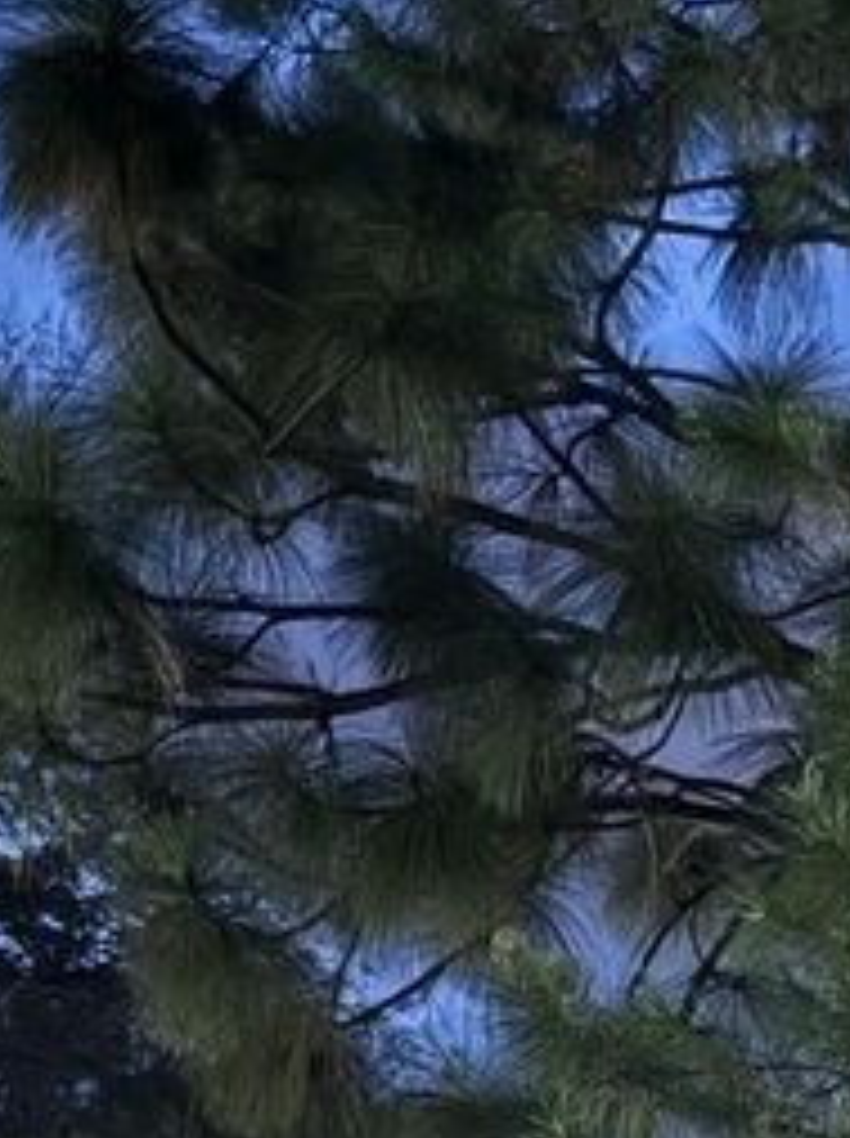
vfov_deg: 14.5
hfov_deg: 12.5
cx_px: 1133
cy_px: 2227
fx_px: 3742
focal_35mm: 114
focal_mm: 6.76
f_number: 1.78
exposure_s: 1/15
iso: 1600
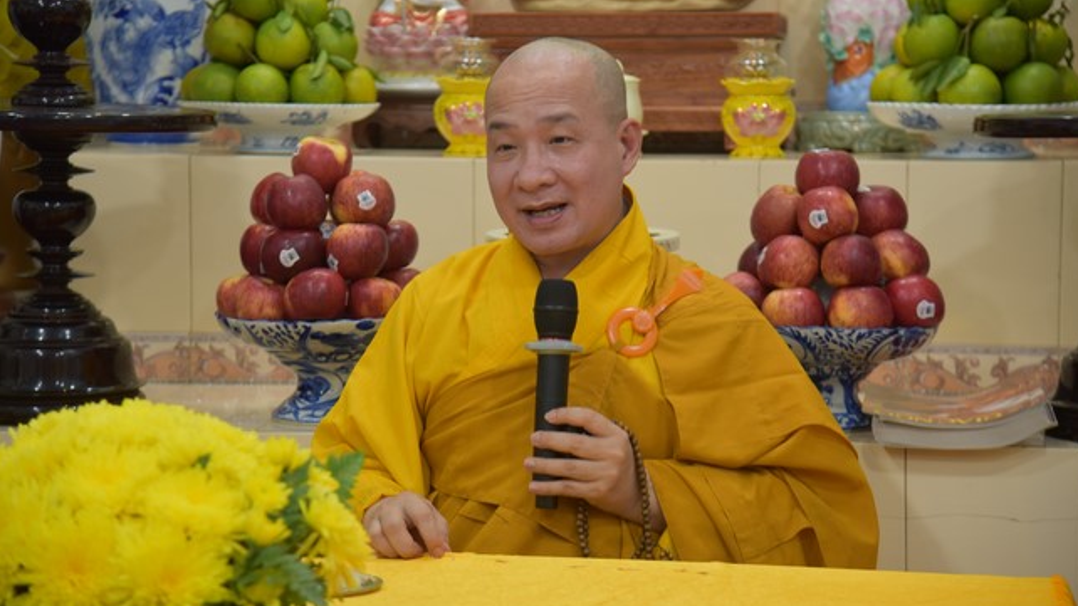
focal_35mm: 104
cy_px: 267
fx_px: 2973
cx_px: 544
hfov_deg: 20.6
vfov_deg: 11.6
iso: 1100
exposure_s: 1/125
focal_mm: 98
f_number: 4
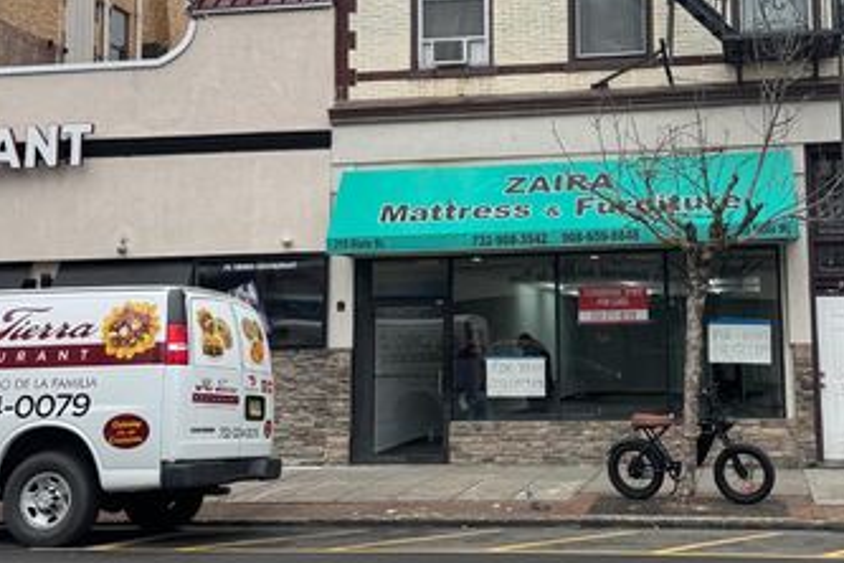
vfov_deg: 26.9
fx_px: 1172
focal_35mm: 50
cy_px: 210
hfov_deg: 39.1
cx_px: 565
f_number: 1.78
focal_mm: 6.76
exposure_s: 1/1026
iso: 80
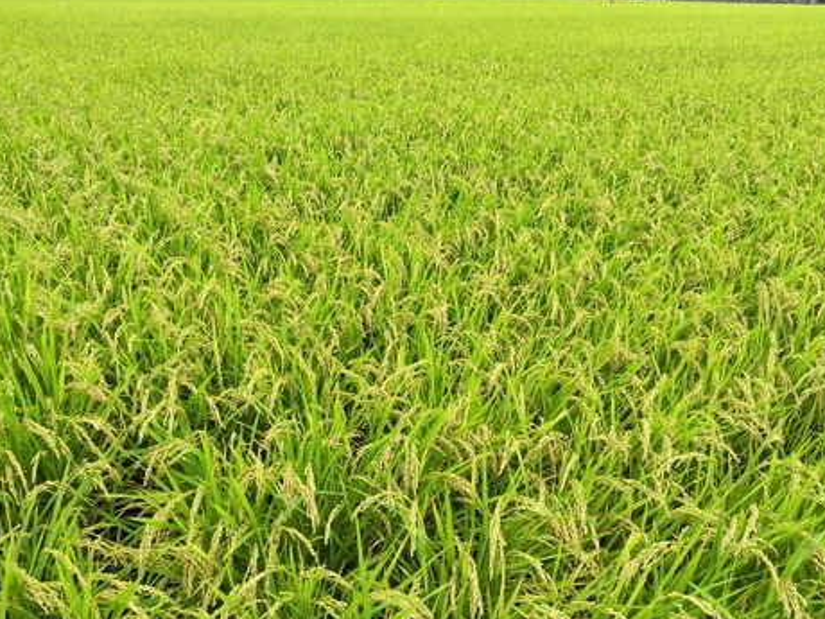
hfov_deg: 71.6
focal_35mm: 24
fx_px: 572
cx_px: 414
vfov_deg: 56.8
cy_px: 316
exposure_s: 1/211
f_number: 1.9
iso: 50
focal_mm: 5.5
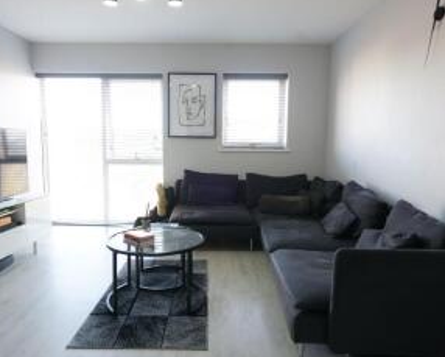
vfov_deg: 56.8
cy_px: 186
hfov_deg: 68.0
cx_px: 208
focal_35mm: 25
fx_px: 329
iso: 500
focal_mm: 16
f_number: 5.6
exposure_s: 1/20
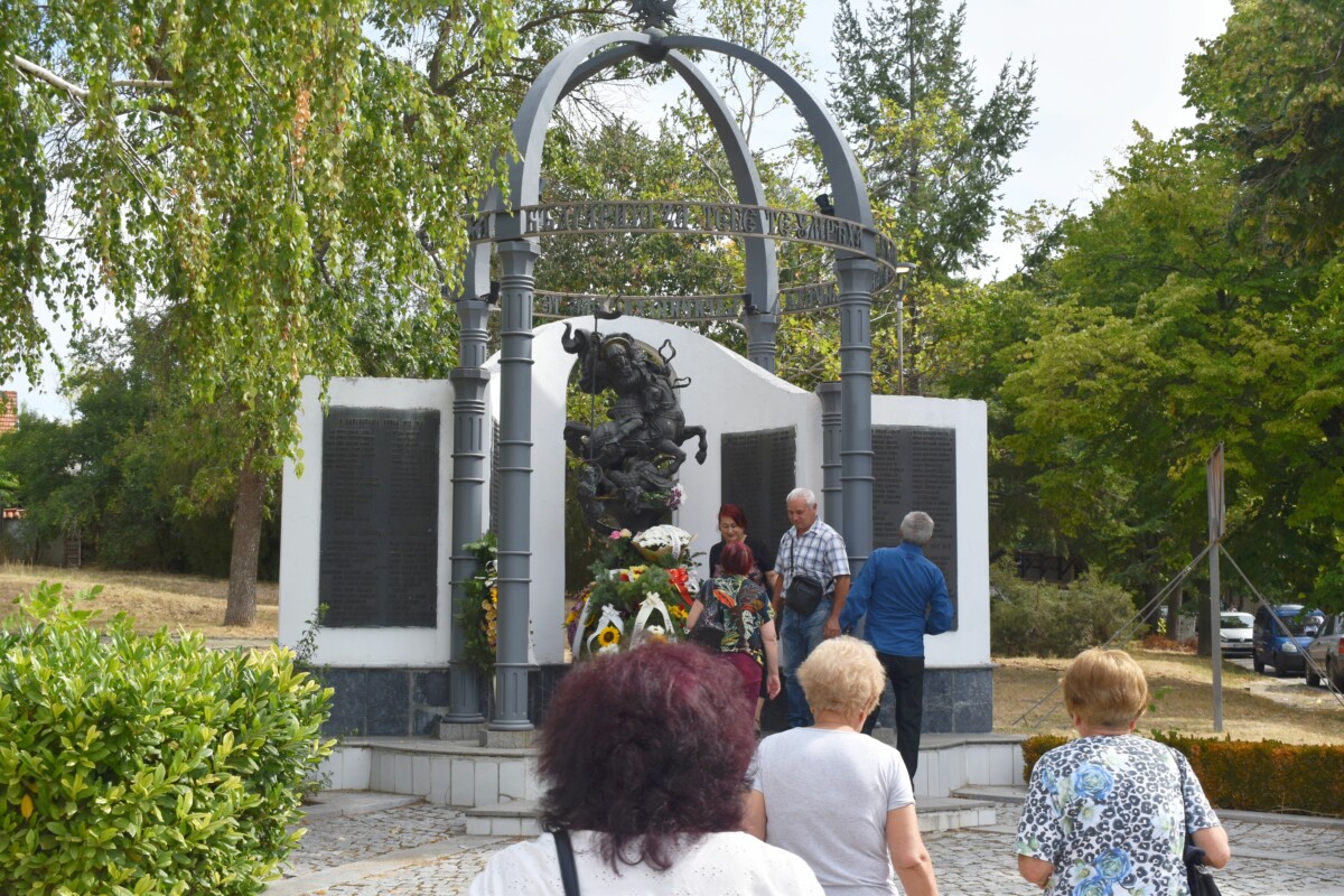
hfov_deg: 38.9
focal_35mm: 51
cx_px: 672
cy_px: 448
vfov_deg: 26.5
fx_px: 1904
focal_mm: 34
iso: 100
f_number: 8
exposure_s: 1/250
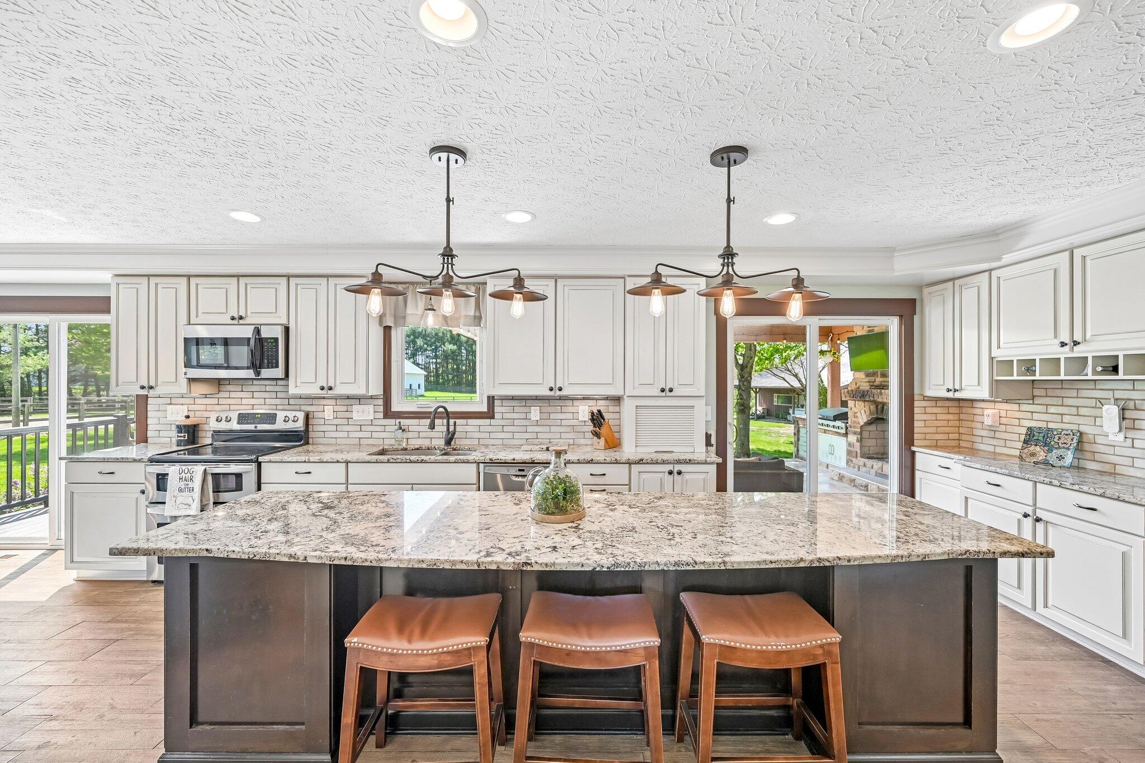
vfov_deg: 81.2
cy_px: 382
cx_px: 572
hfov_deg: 104.3
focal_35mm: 14
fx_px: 445
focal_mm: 14
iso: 400
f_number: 4.8
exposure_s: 1/20
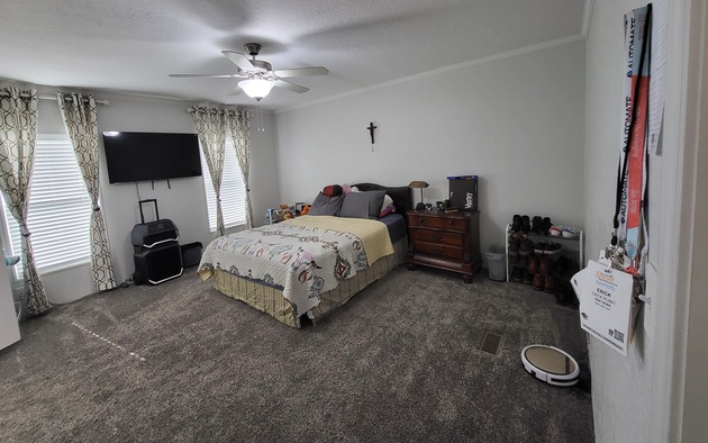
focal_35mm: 14
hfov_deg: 105.3
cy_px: 187
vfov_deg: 78.1
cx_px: 354
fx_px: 270
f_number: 2.2
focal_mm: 1.74
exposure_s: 1/60
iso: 160
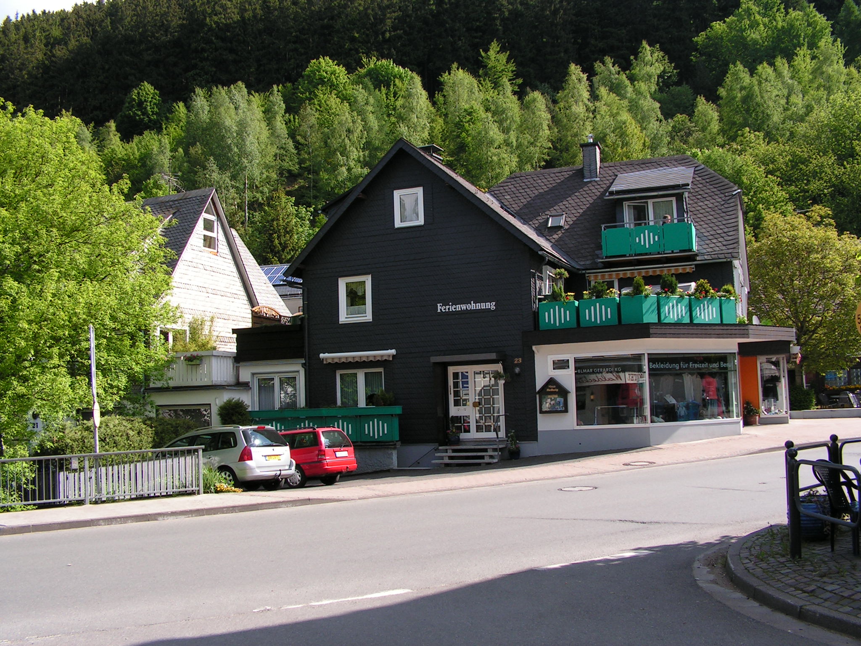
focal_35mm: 36
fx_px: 895
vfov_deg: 39.7
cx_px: 430
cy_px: 323
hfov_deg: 51.4
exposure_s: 1/250
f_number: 4.8
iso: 64
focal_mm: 6
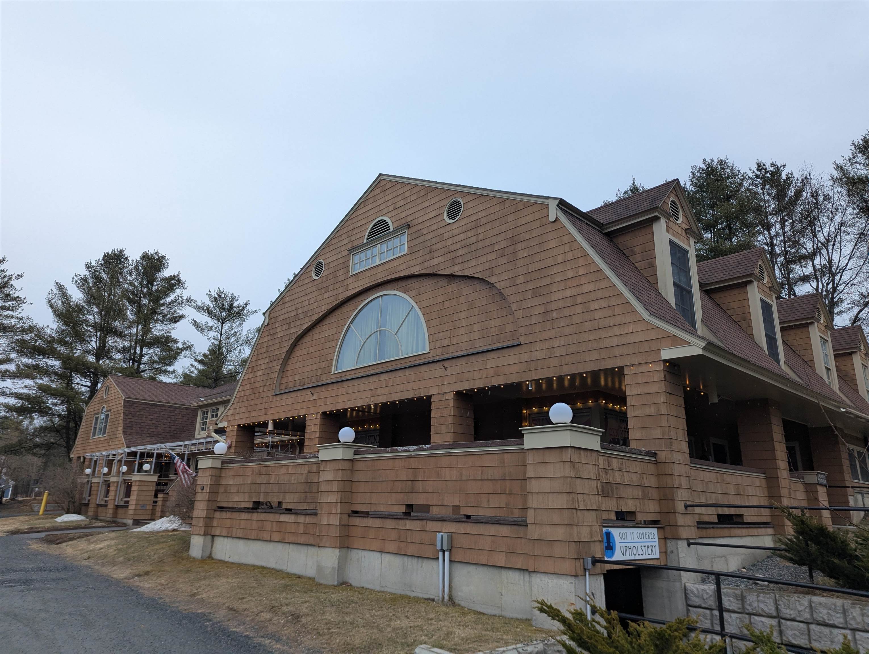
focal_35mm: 24
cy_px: 327
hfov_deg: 71.5
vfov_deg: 56.9
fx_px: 603
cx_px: 434
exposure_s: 1/967
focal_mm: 6.81
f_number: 1.85
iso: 46
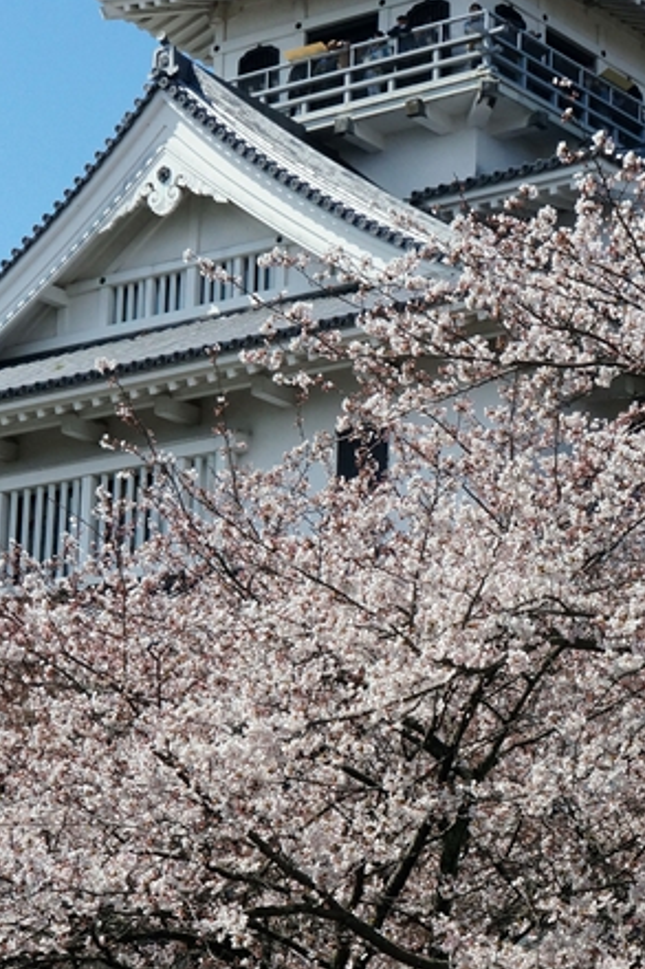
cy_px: 597
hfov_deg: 11.3
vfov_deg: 17.0
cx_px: 539
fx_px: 3242
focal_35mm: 121
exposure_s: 1/1000
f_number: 13
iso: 800
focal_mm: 44.2
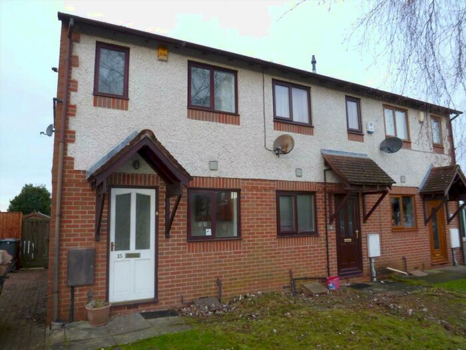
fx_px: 323
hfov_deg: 71.6
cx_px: 233
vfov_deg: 56.8
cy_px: 175
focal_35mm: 24
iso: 125
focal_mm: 4.3
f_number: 2.5
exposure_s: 1/60
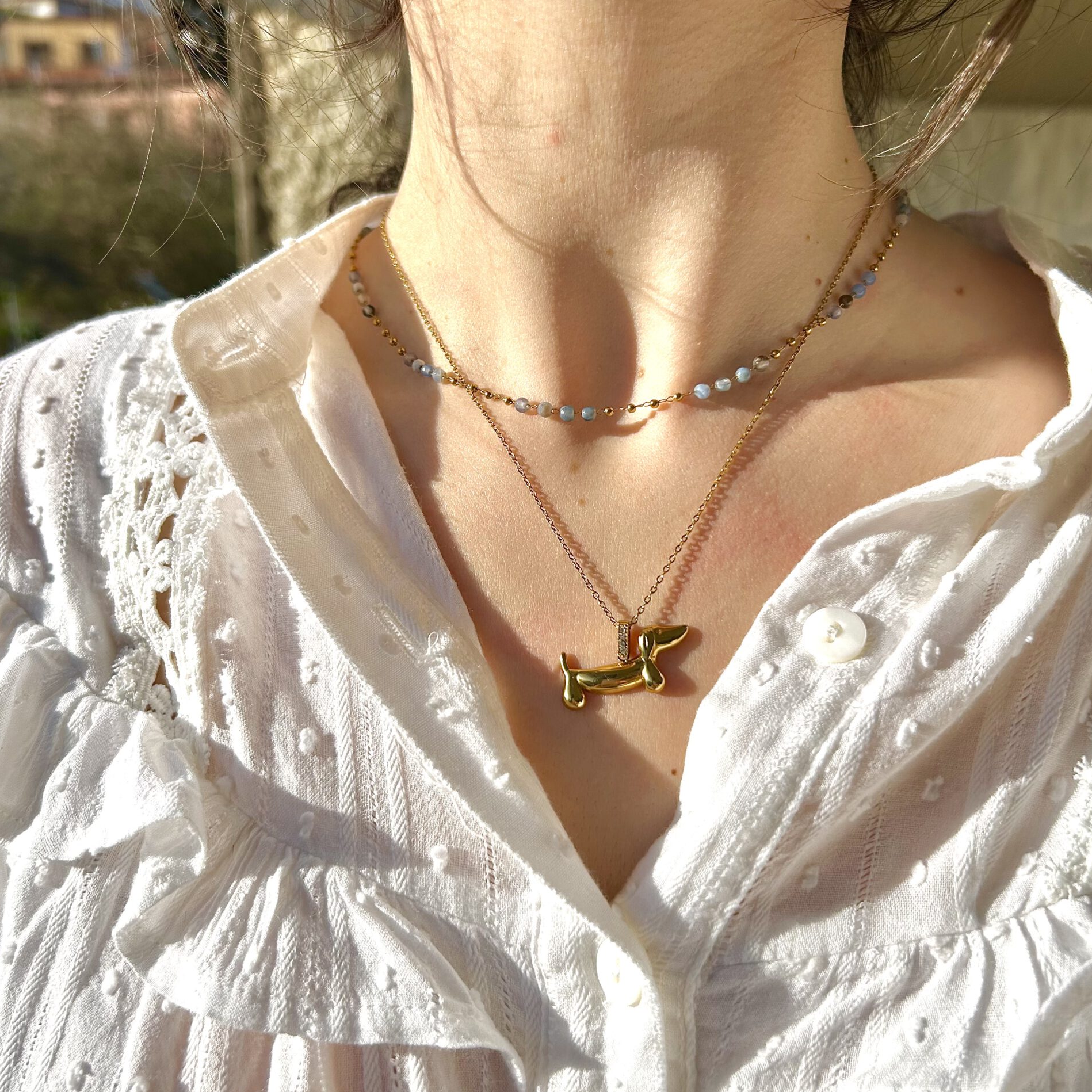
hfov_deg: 52.5
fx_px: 1106
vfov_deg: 52.5
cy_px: 525
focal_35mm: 31
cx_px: 551
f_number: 1.5
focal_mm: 5.7
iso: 50
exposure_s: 1/5882
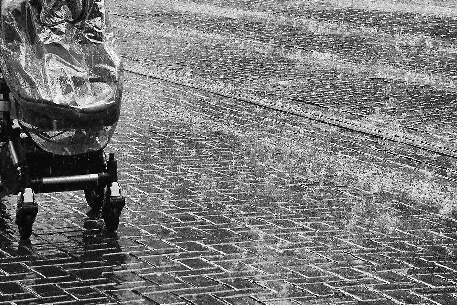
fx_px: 1815
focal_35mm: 143
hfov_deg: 14.3
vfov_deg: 9.5
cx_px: 160
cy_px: -29
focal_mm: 38
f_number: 6.3
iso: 1600
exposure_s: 1/500
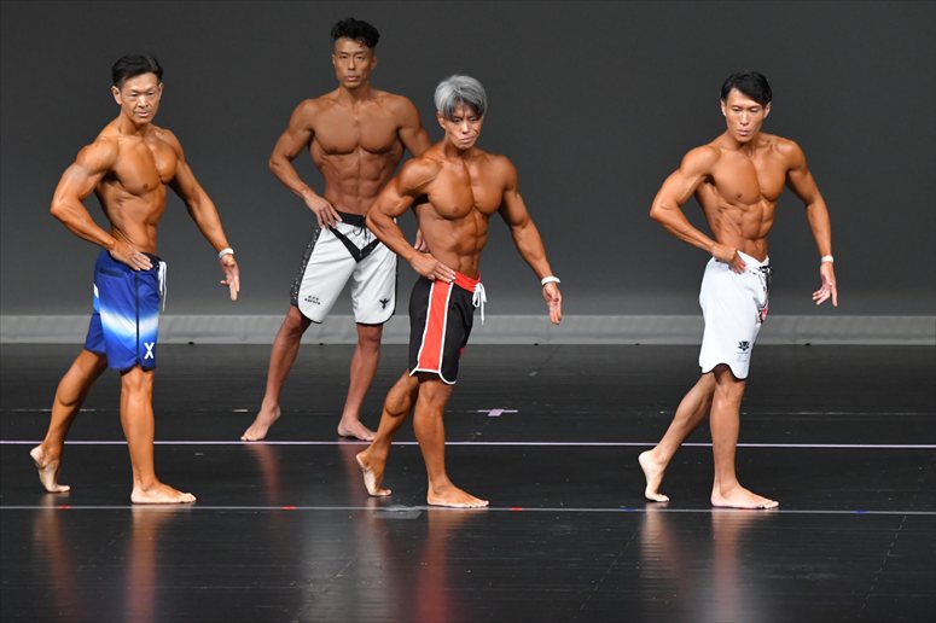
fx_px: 7017
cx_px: 468
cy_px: 312
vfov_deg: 5.1
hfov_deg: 7.6
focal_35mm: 270
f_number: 5.6
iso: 4000
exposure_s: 1/400
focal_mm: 180
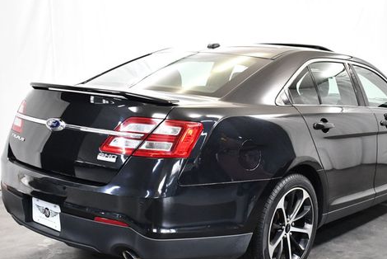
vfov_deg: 27.5
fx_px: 527
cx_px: 224
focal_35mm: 49
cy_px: 161
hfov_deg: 40.2
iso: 1800
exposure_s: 1/125
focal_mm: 18
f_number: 3.5
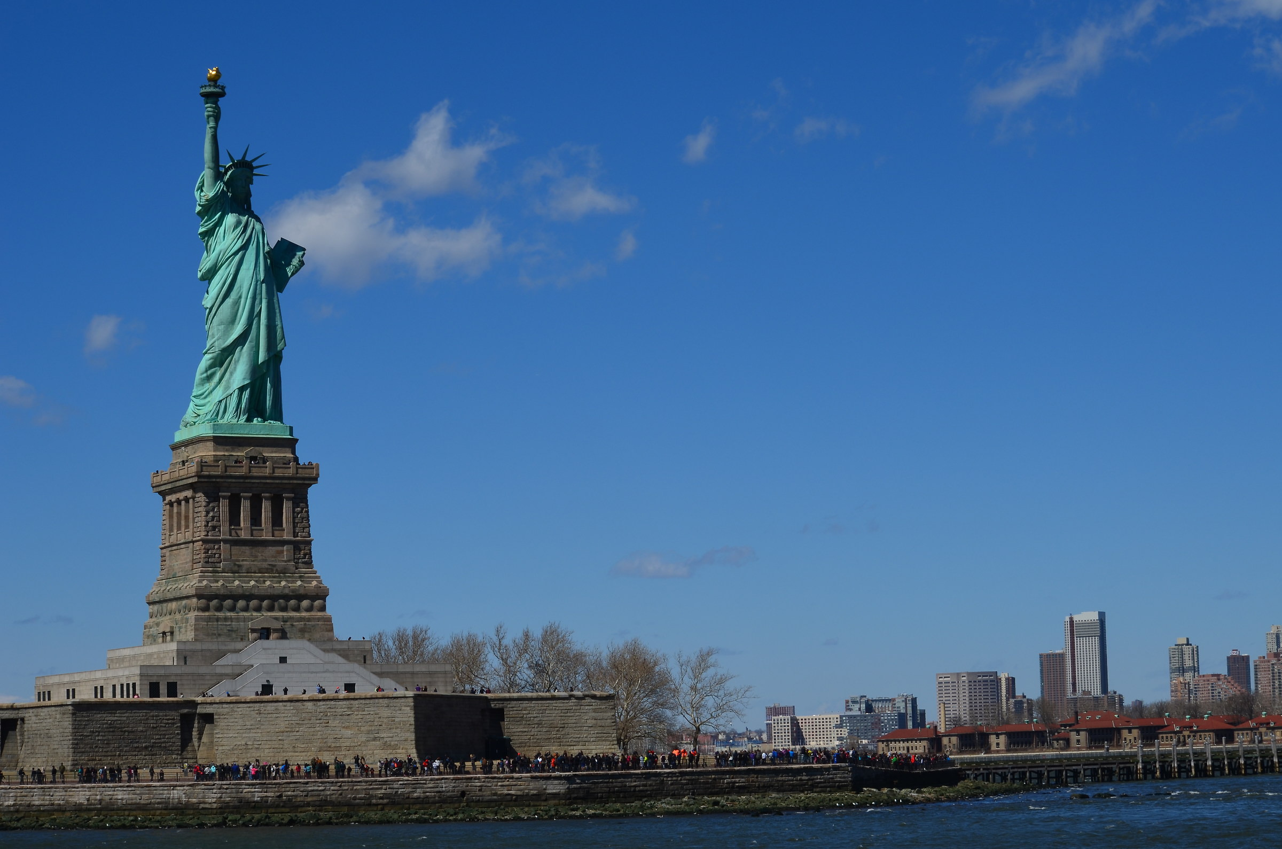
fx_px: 2931
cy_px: 424
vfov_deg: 16.5
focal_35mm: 82
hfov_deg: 24.7
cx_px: 641
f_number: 13
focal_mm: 55
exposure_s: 1/320
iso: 100
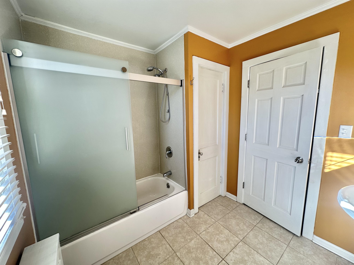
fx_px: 143
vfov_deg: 85.7
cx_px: 177
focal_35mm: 14
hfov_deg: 102.1
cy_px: 132
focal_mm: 2.22
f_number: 2.2
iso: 64
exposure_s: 1/120
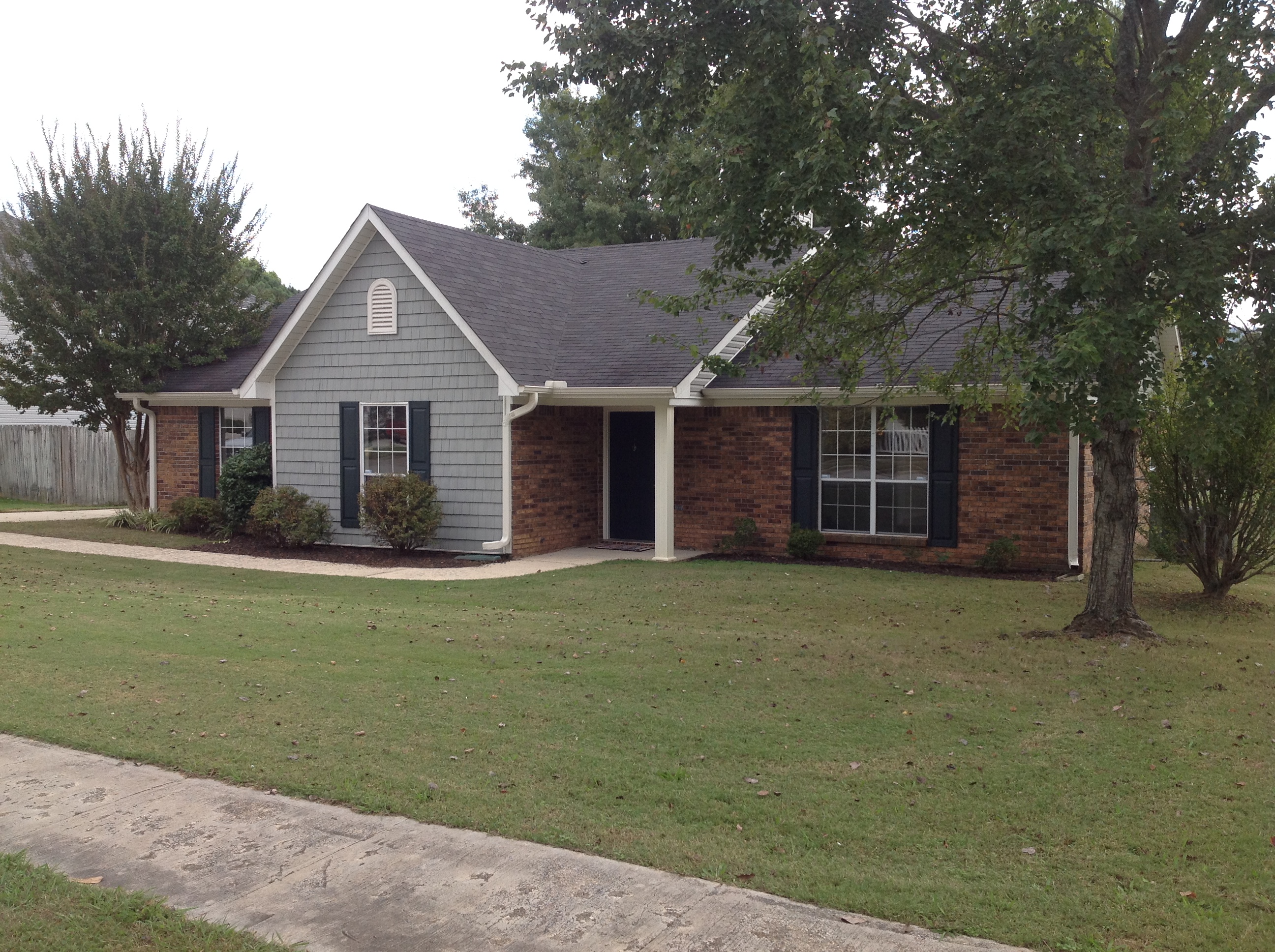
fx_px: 1287
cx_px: 638
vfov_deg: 40.6
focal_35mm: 35
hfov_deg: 52.7
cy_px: 476
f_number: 2.4
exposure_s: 1/643
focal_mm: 4.28
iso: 50
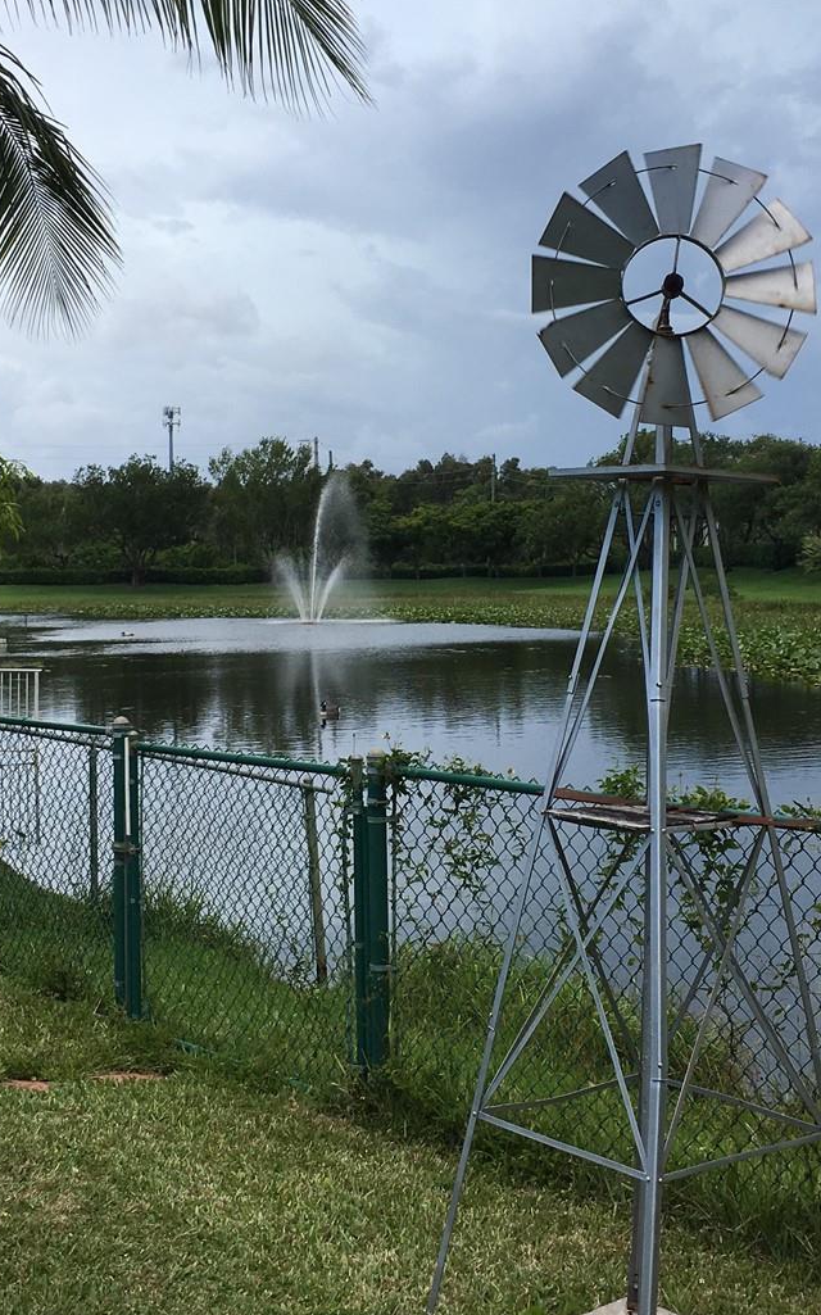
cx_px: 412
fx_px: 1720
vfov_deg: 41.7
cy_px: 556
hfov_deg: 26.9
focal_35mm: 48
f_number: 2.2
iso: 25
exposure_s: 1/523
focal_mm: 4.15
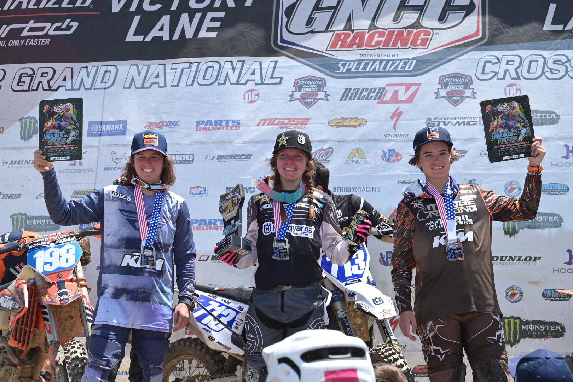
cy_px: 191
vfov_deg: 19.5
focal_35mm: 70
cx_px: 286
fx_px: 1114
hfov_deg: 28.8
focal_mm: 70
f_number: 8
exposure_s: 1/500
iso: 320
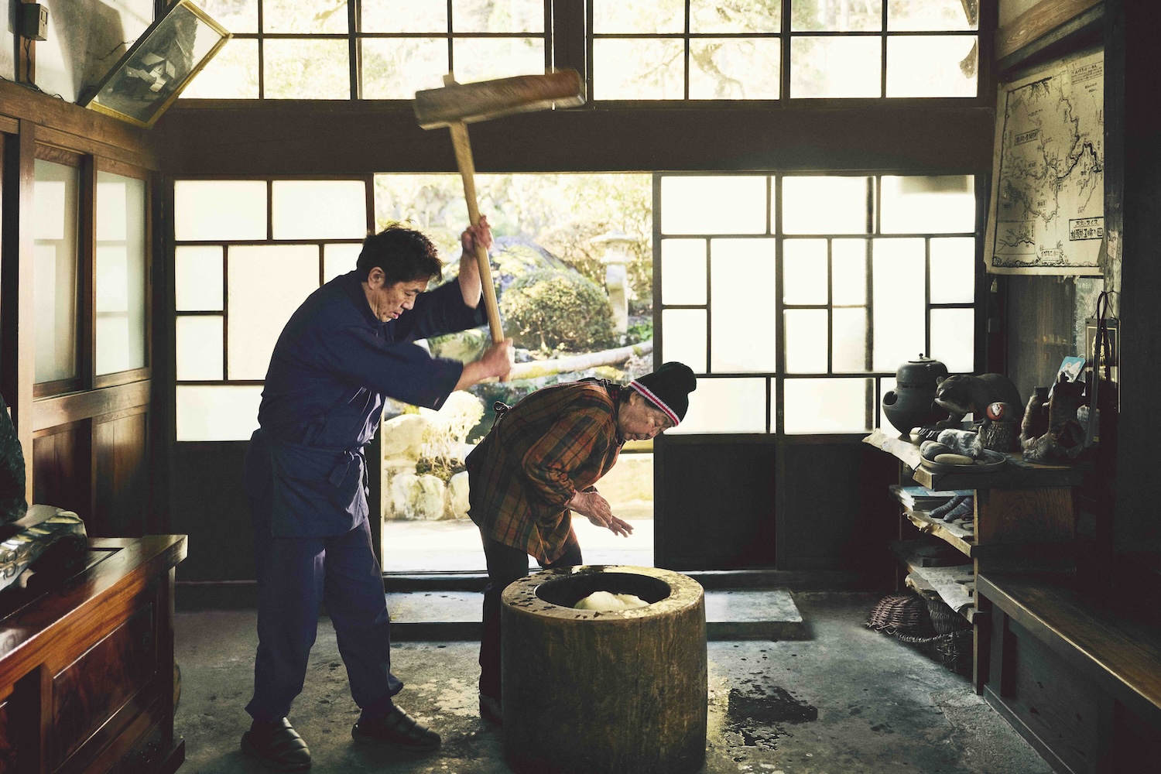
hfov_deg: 53.1
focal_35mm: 36
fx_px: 1161
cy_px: 387
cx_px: 580
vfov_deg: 36.9
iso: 640
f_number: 2.8
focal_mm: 36
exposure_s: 1/250
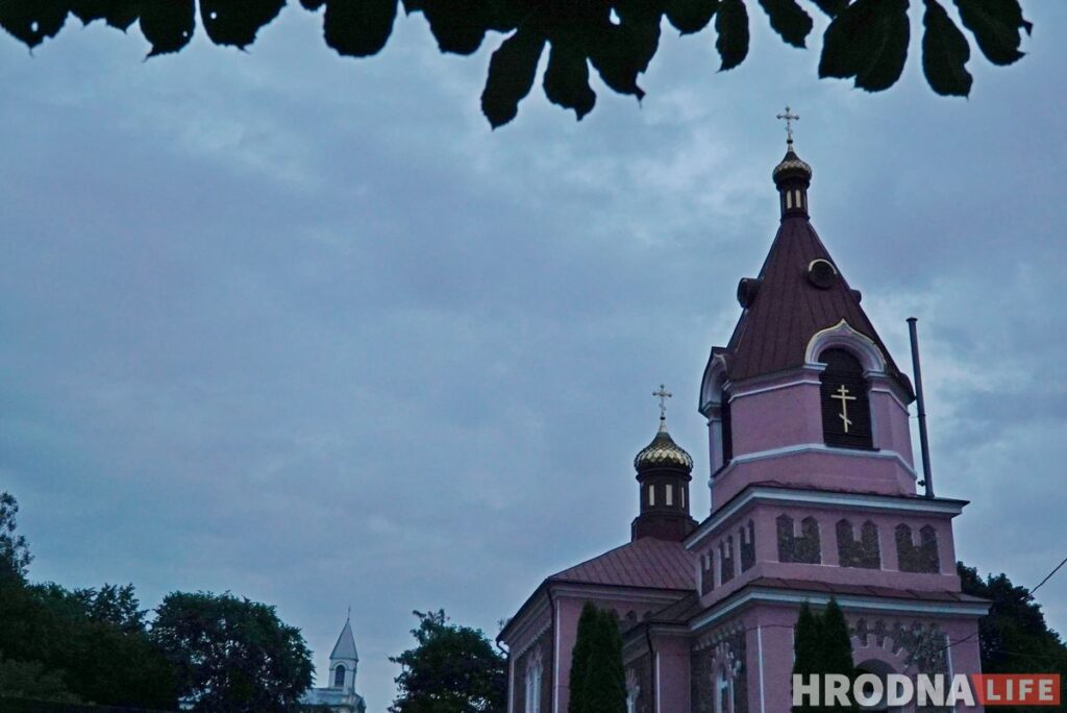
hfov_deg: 55.8
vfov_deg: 38.9
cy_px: 356
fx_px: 1008
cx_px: 534
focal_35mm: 34
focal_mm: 23
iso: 1600
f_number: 5.6
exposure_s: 1/80
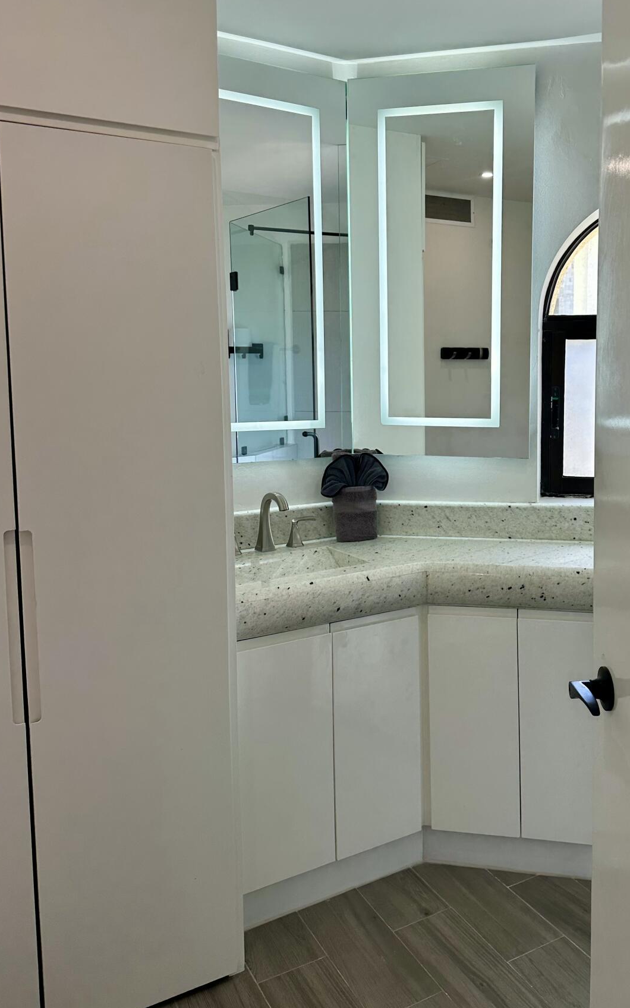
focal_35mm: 30
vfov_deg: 62.7
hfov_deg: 41.1
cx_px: 439
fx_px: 824
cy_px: 446
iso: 100
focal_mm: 6.86
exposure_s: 1/120
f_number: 1.78
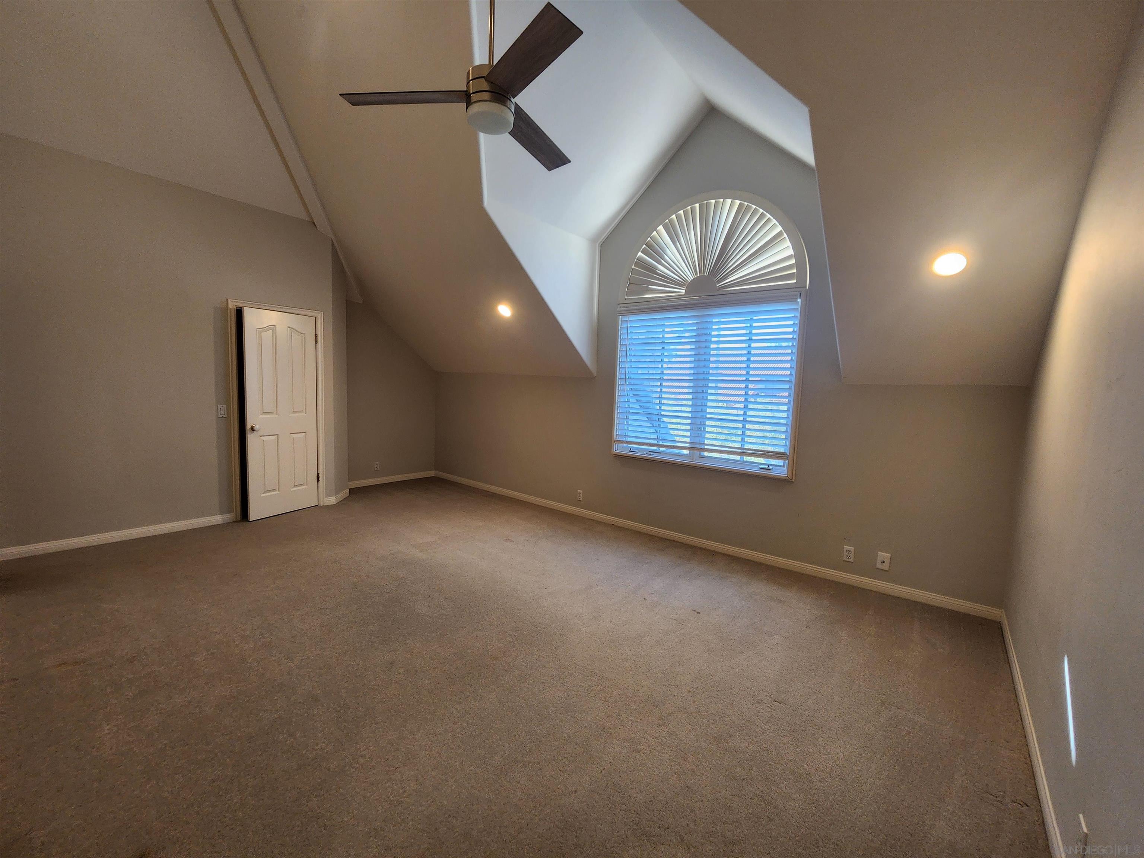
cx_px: 572
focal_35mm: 13
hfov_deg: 106.2
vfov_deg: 89.9
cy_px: 429
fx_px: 430
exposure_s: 1/60
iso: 160
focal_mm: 2.2
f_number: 2.2
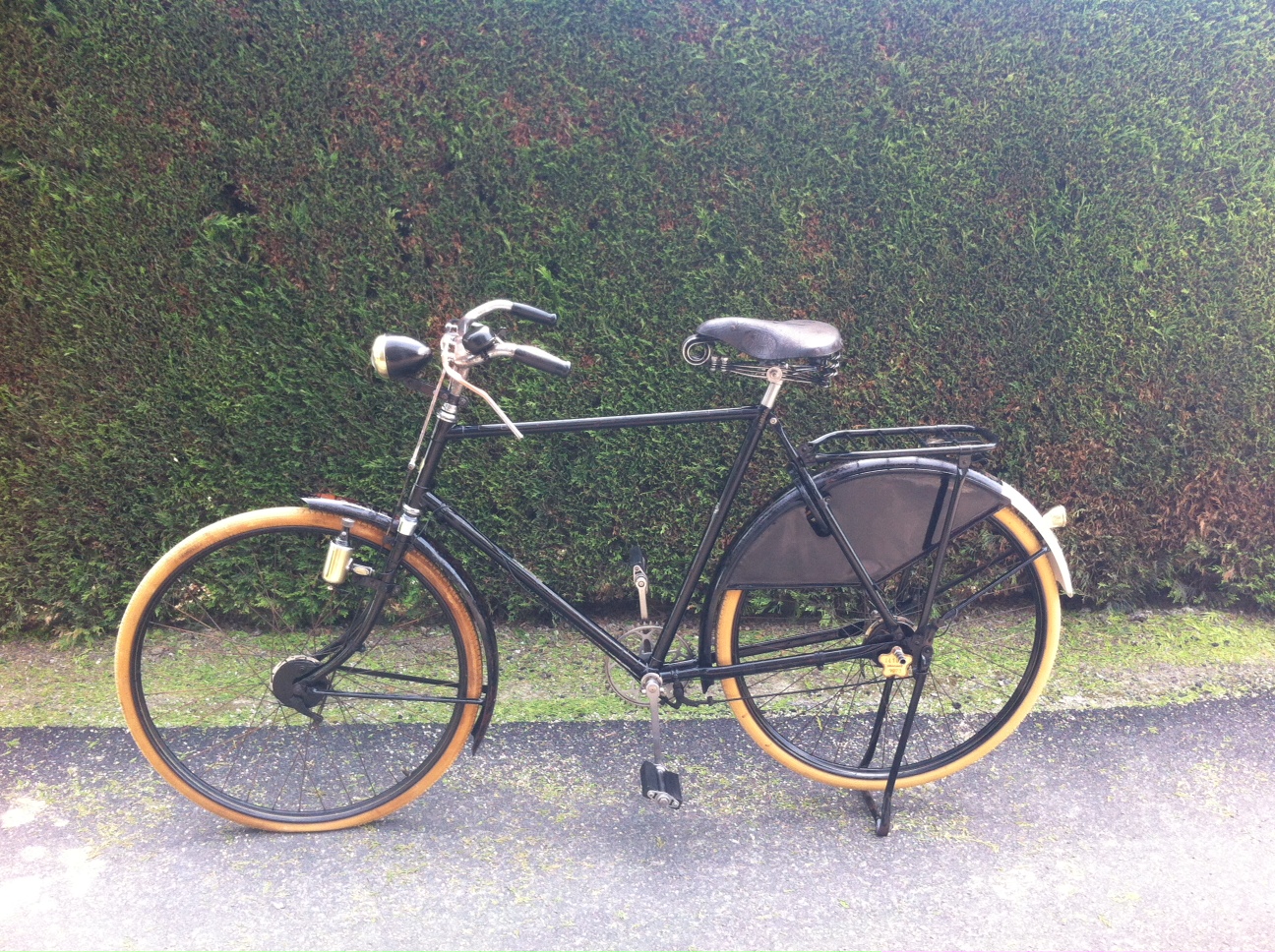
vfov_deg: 40.6
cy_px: 476
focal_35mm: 35
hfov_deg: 52.7
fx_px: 1287
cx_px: 638
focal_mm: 3.85
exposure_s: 1/60
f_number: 2.8
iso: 80
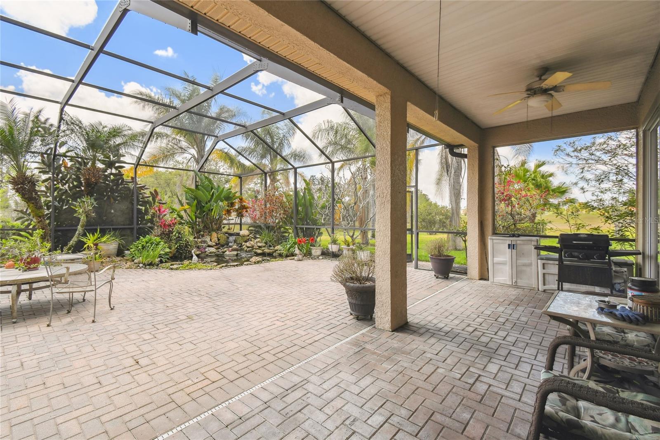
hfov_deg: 100.4
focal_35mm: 15
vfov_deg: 77.3
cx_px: 330
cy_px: 220
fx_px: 275
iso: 100
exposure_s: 1/200
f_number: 7.1
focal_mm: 10
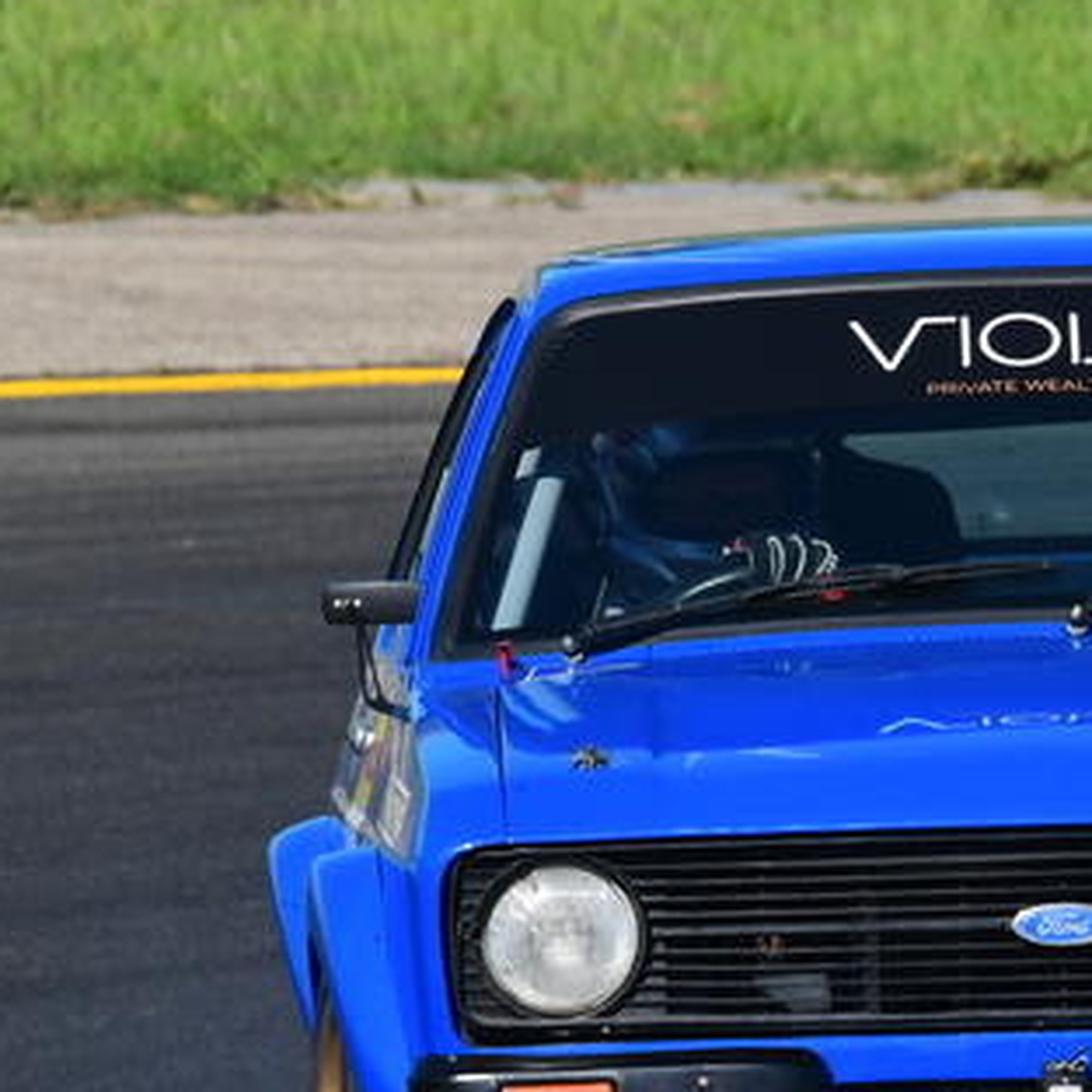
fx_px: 48789
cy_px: 745
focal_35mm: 1367
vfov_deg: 1.3
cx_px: 987
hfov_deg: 1.3
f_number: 13
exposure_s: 1/640
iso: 500
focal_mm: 420
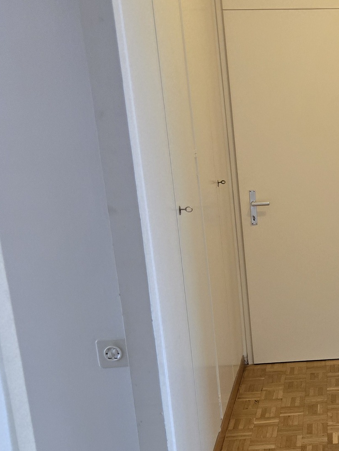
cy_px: 303
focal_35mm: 54
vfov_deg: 35.2
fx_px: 705
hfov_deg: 24.8
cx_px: 389
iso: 500
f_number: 1.8
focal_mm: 5.4
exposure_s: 1/100
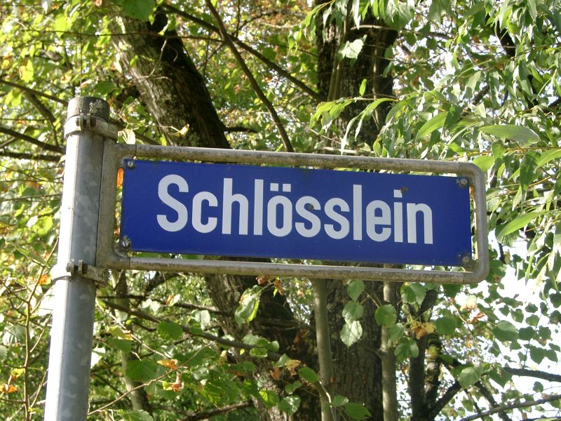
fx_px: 1183
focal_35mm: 73
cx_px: 280
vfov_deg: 20.2
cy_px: 210
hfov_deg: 26.7
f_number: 4
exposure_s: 1/102
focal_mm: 15.12
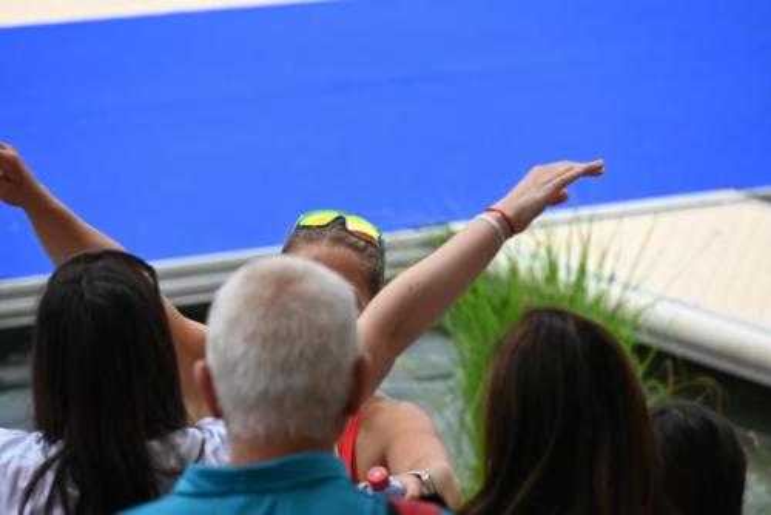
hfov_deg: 10.3
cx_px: 386
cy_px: 258
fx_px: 4286
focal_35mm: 200
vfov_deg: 6.9
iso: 400
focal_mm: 200
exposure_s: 1/500
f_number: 6.3
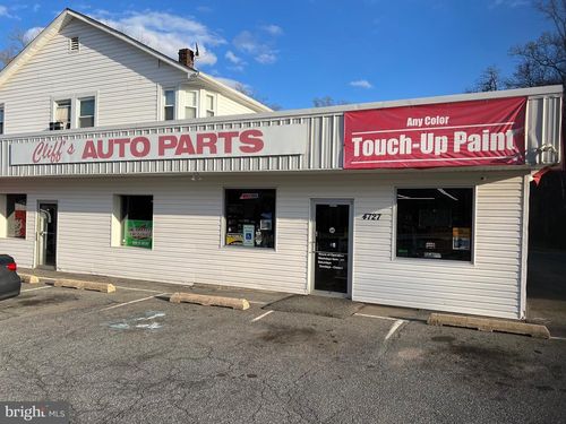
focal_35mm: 26
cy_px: 212
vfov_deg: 53.1
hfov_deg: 67.3
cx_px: 283
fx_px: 425
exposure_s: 1/3165
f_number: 1.5
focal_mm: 5.7
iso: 50
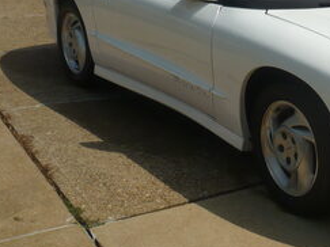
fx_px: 715
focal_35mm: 75
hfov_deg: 24.6
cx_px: 344
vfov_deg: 19.2
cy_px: 20
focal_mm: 5.8
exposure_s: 1/500
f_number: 8
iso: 100
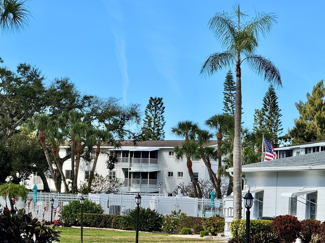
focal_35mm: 153
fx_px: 1436
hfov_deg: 12.9
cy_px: 146
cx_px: 161
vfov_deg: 9.7
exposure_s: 1/1318
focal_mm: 15.66
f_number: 2.8
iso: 50
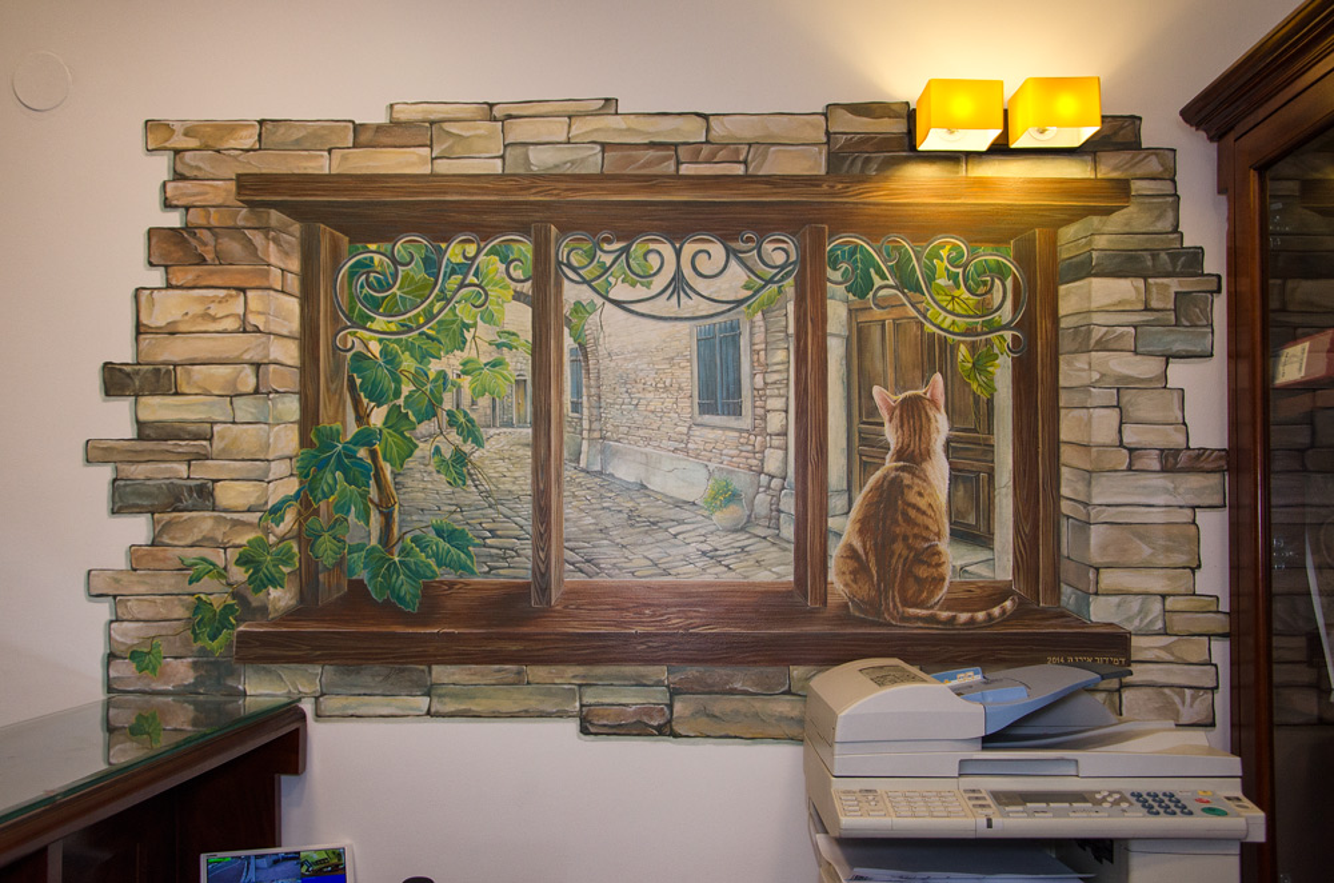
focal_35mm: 33
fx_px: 1220
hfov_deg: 57.3
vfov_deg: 39.8
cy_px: 442
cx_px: 667
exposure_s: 1/200
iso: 320
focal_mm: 22
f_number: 4
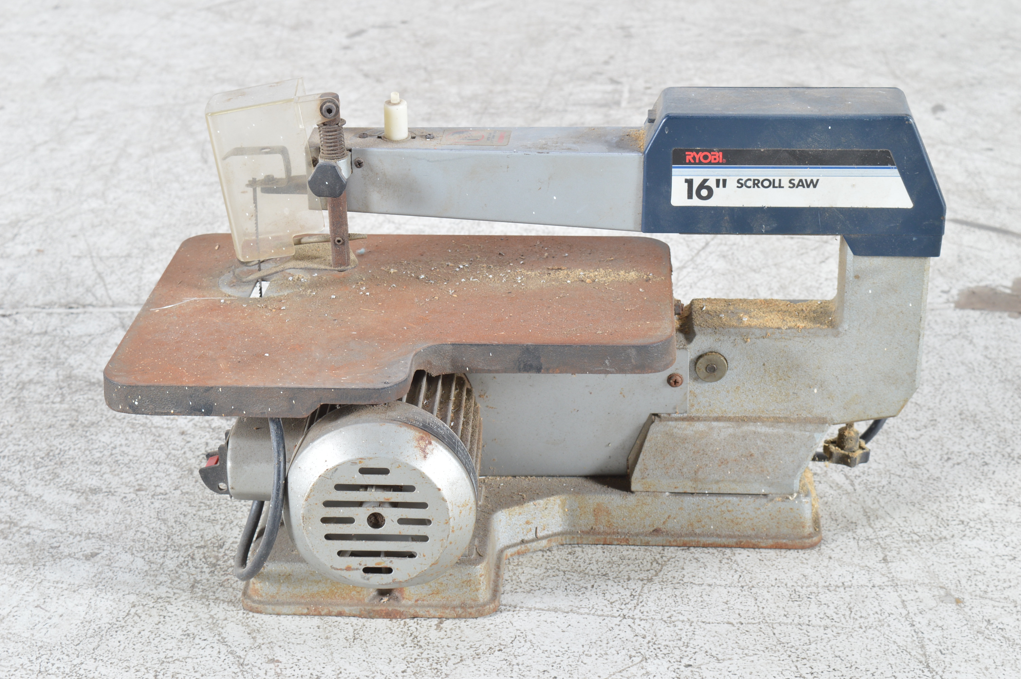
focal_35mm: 68
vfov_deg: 20.1
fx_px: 1913
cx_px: 510
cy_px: 340
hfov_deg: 29.9
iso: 200
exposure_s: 1/100
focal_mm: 45
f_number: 9
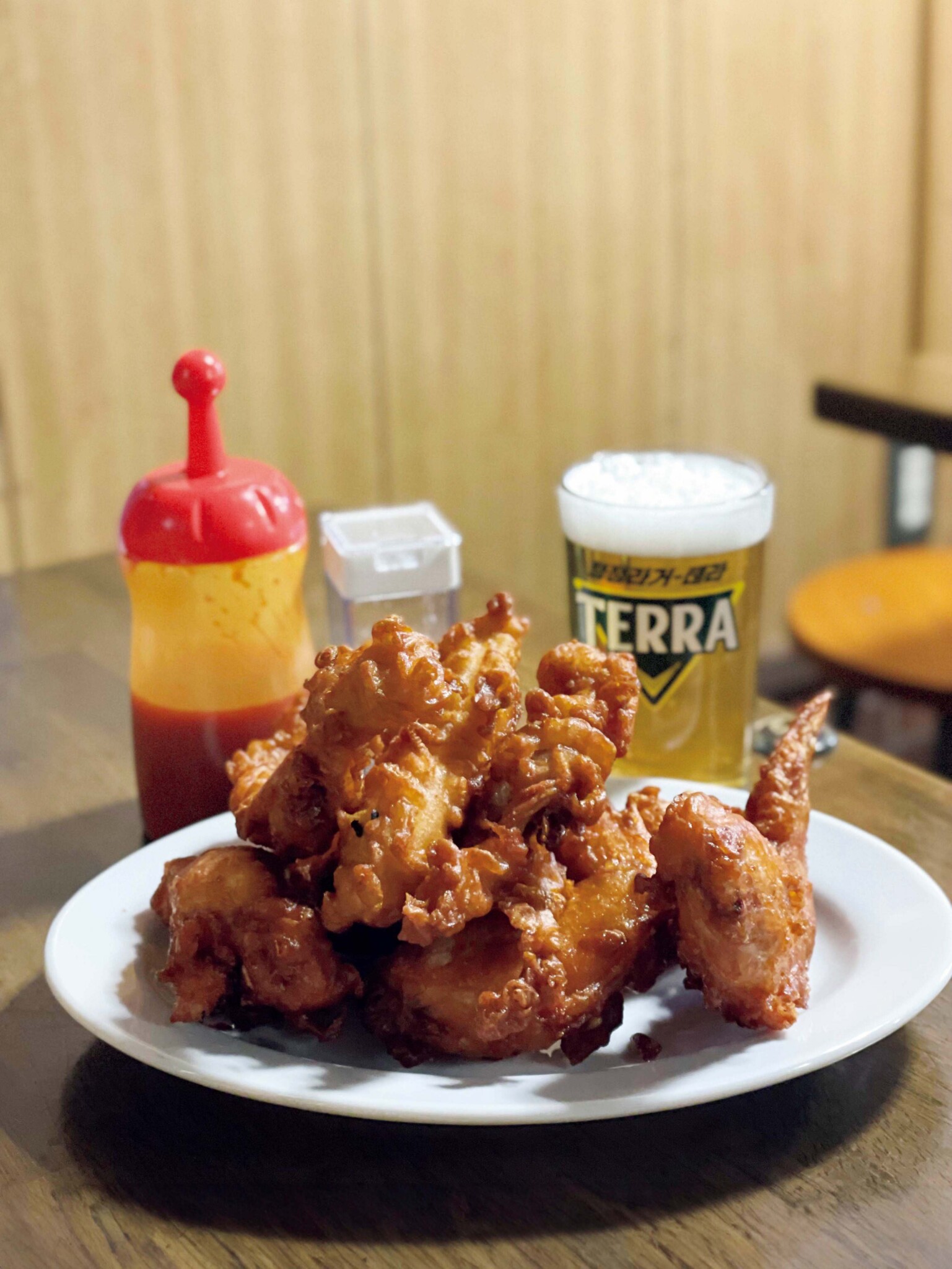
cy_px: 634
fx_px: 1906
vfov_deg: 36.8
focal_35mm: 52
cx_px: 476
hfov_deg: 28.0
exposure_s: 1/15
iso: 500
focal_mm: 6
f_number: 2
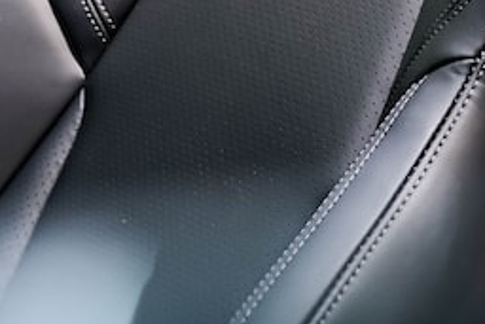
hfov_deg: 11.5
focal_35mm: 178
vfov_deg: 7.4
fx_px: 2399
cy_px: -337
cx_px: 178
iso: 400
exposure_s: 1/125
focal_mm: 25.4
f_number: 3.2
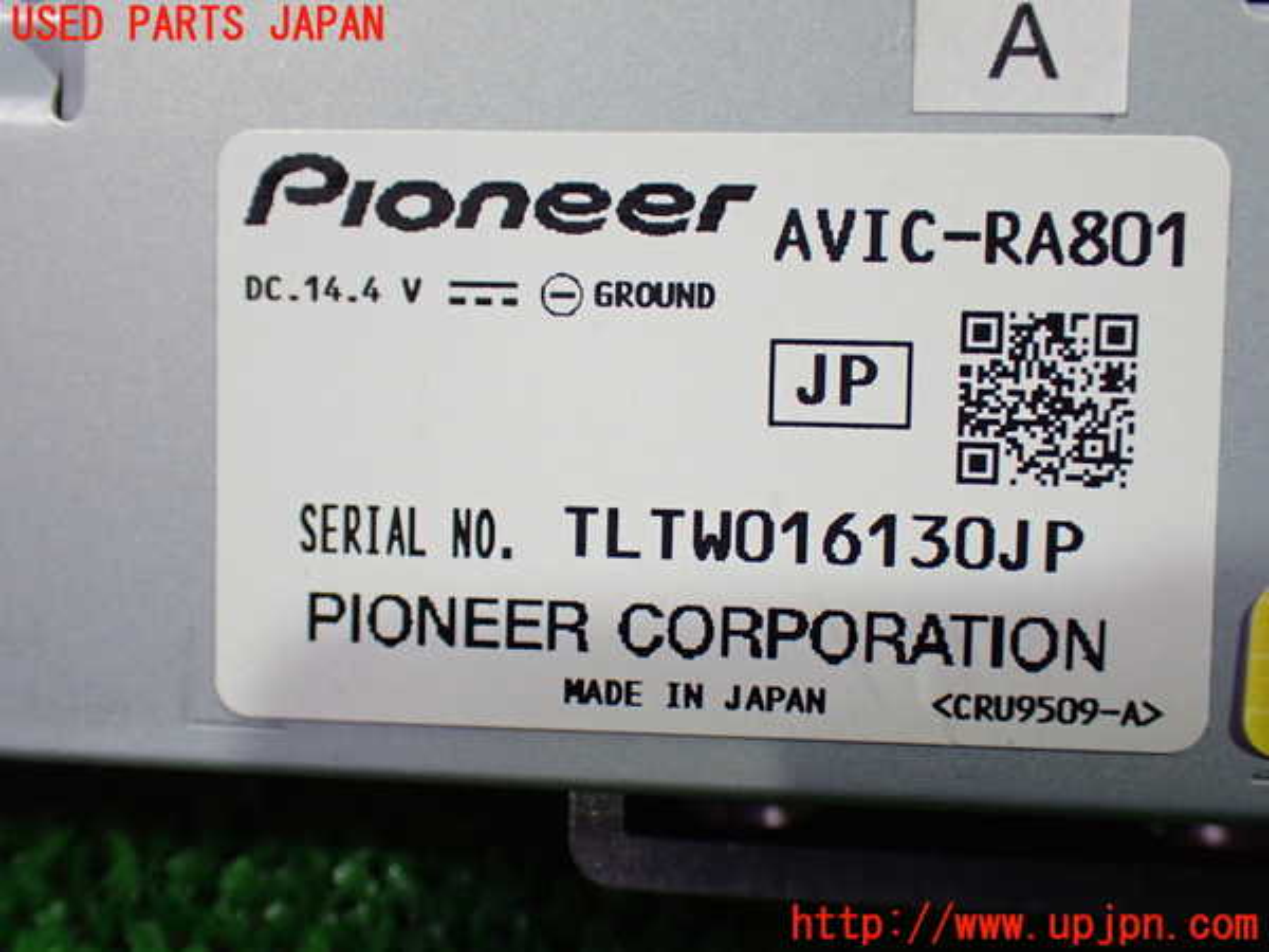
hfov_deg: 45.8
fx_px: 1503
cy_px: 476
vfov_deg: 35.1
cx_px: 634
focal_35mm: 41
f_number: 2.8
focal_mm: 7.31
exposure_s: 1/50
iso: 800
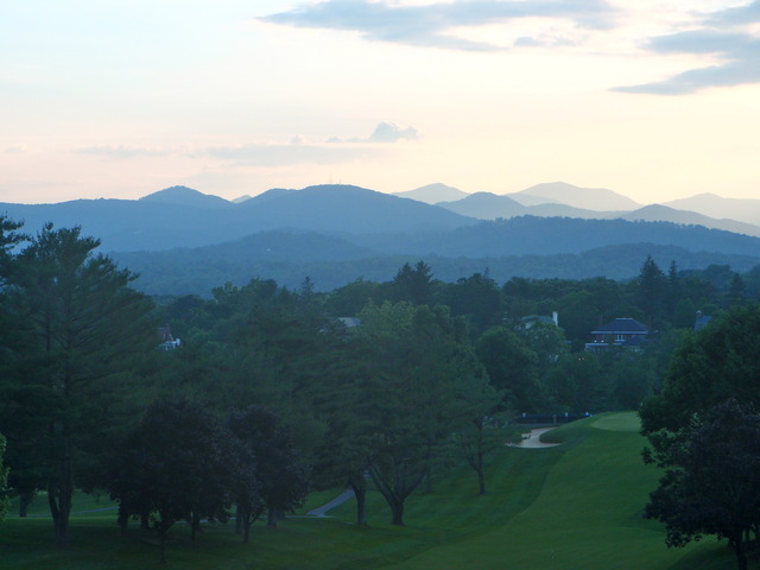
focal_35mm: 102
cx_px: 380
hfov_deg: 19.3
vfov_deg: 14.5
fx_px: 2239
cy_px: 285
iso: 100
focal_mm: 18.2
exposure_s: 1/100
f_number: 5.1
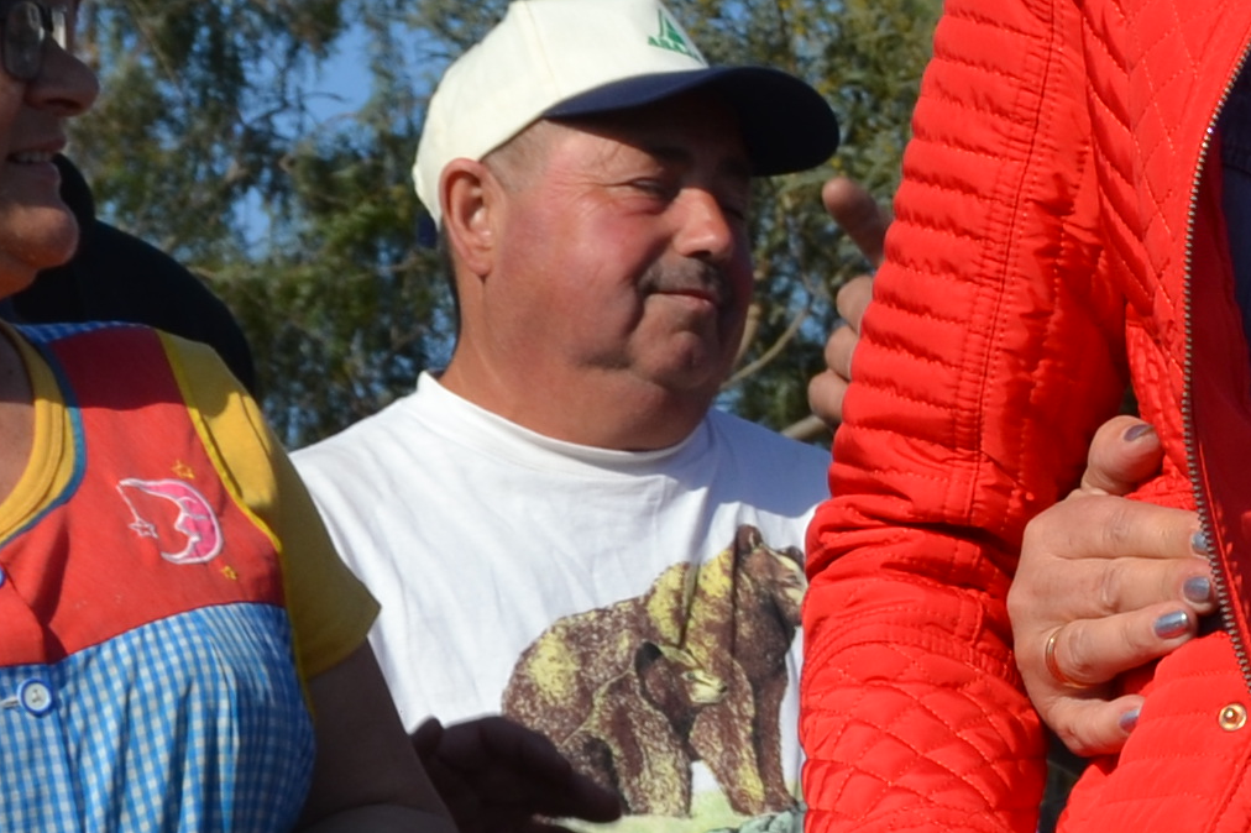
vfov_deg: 6.7
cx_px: 1979
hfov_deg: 9.7
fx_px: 7121
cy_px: 601
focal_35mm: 205
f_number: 9
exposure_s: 1/320
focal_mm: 30
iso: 100
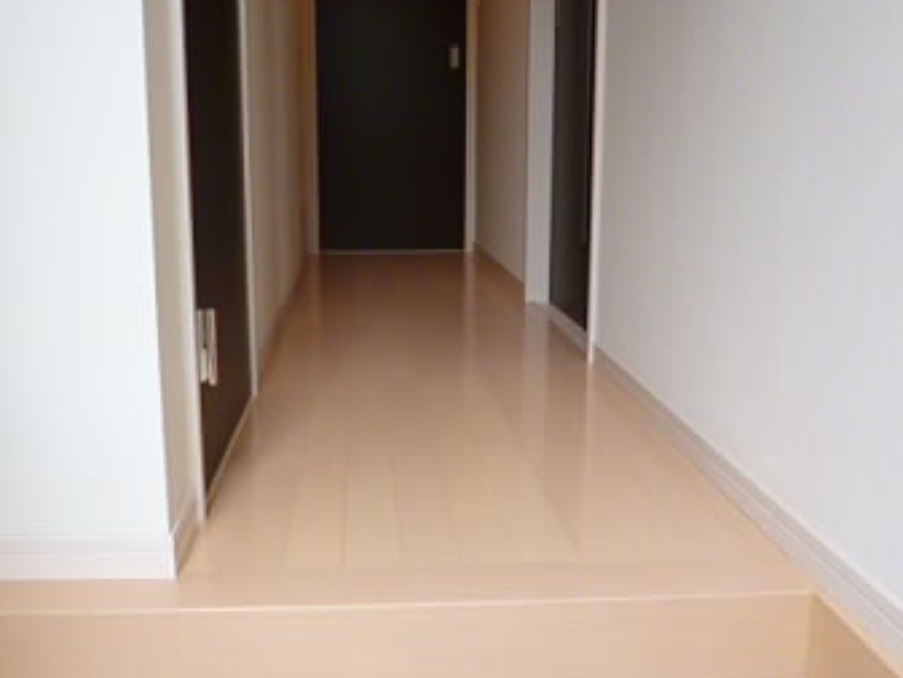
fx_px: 835
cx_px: 397
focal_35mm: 32
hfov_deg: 56.6
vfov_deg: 44.0
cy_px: 285
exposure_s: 1/400
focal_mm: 4.3
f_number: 2.5
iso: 400
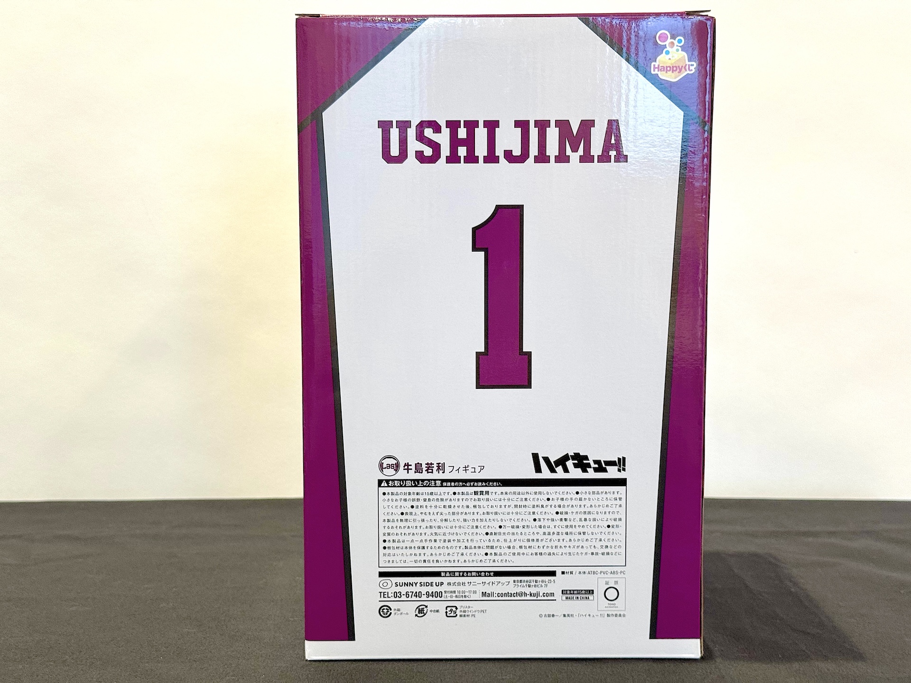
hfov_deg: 39.7
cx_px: 456
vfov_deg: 30.3
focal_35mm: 48
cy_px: 342
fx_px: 1263
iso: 64
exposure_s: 1/50
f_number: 1.78
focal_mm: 6.76
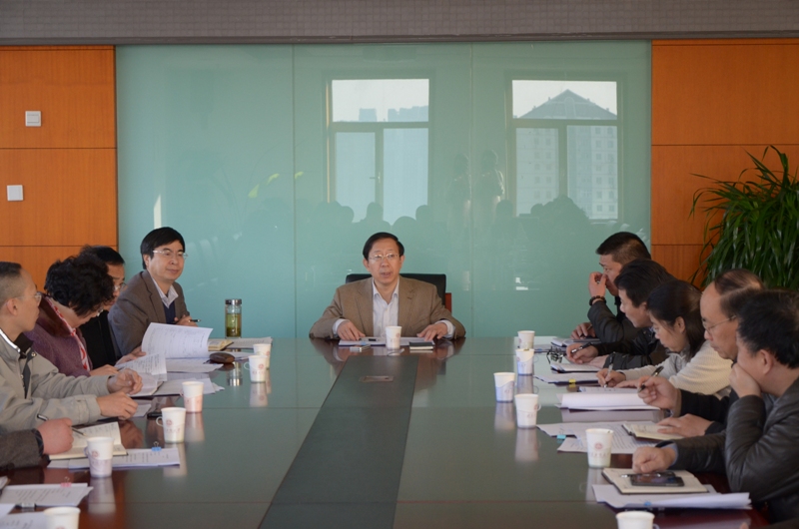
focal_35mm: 72
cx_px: 400
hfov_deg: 28.1
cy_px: 264
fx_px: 1595
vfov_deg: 18.8
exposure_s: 1/160
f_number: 4.8
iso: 1000
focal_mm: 48
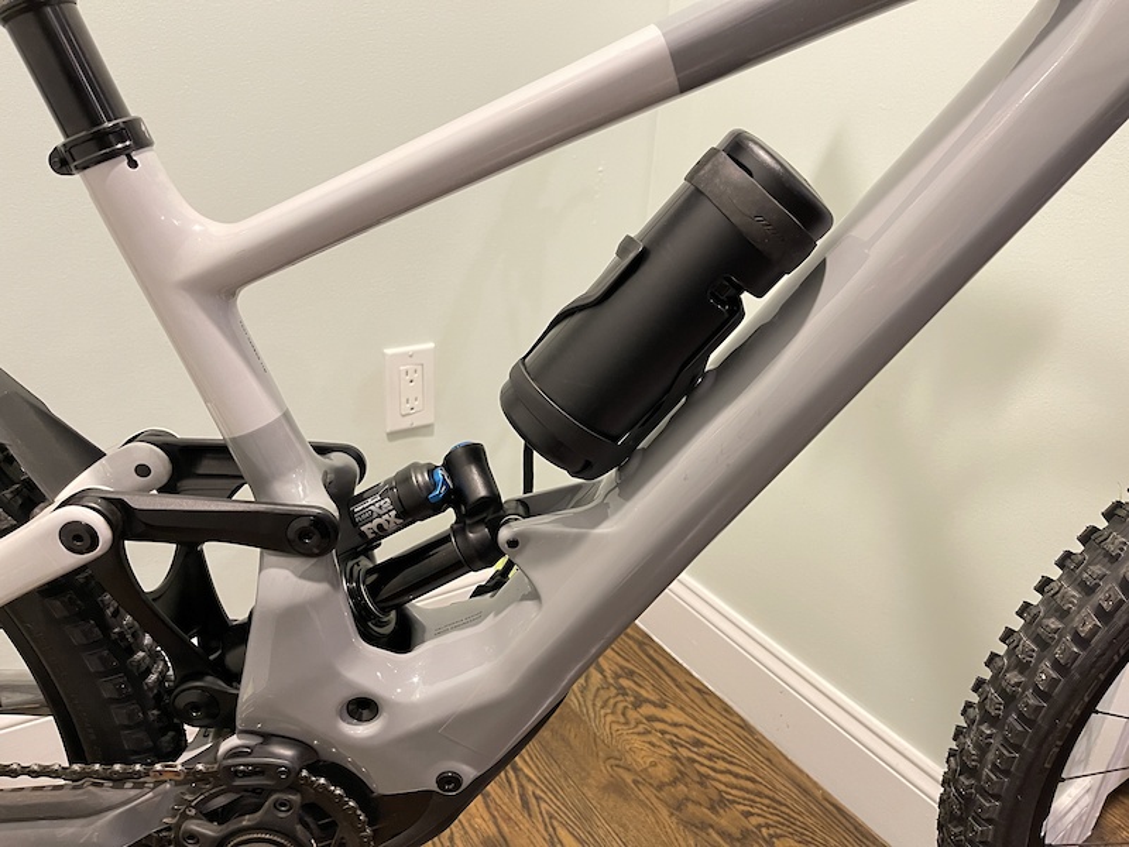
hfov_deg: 67.3
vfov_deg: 53.1
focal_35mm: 26
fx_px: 848
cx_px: 564
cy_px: 424
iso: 640
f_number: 1.6
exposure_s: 1/30
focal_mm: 5.1
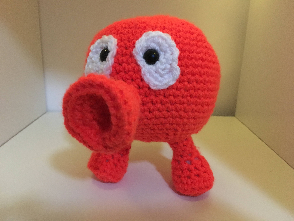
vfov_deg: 48.2
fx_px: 246
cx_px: 147
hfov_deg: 61.7
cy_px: 110
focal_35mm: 29
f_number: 2.2
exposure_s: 1/15
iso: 500
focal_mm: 4.15
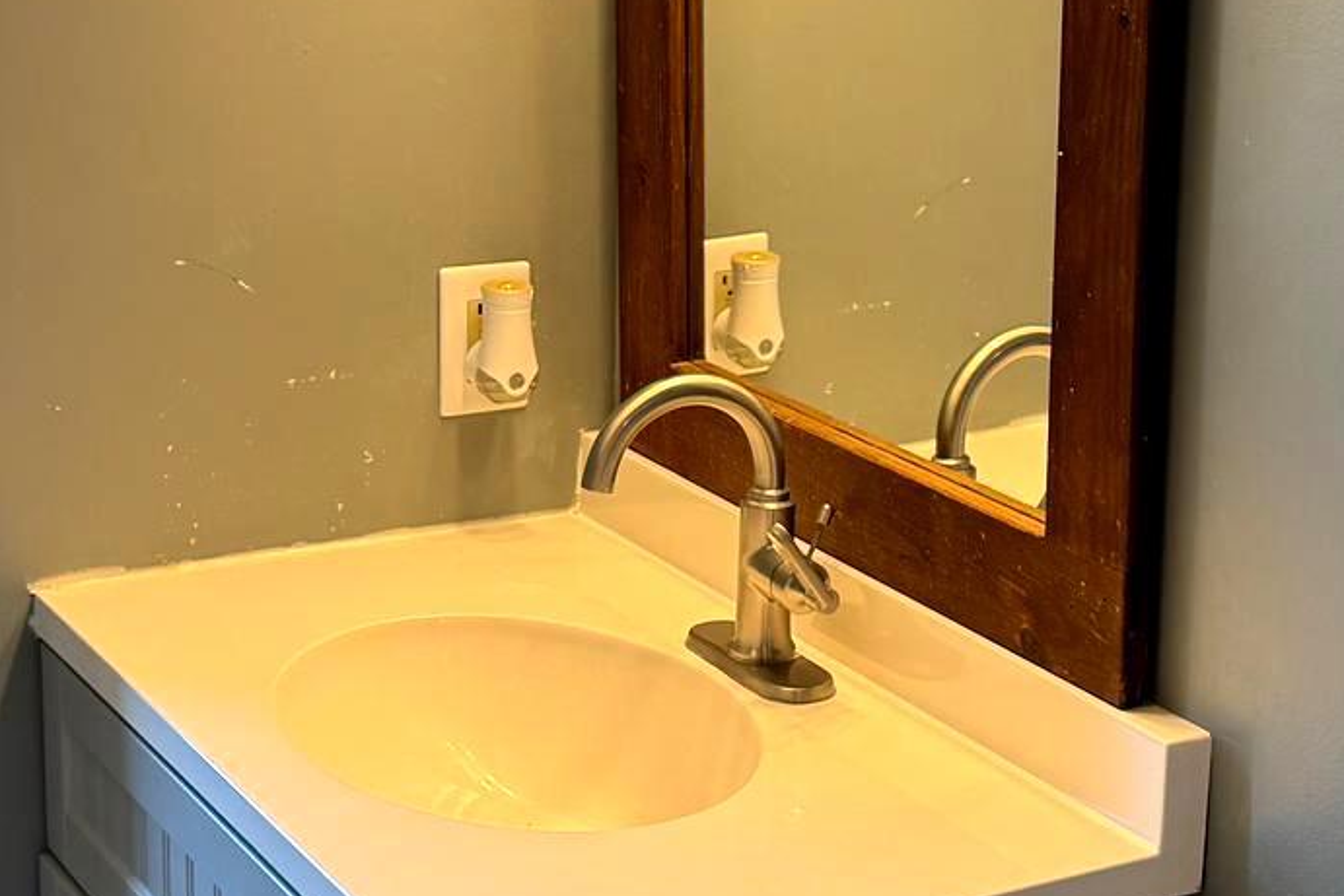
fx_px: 2763
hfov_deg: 27.2
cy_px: 410
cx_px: 899
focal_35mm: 74
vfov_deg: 18.4
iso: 160
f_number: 1.78
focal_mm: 6.76
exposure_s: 1/120
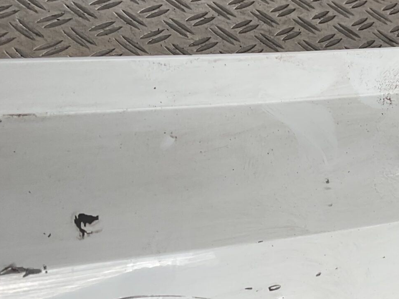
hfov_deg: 24.7
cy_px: 263
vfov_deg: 18.8
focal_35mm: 77
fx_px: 888
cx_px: 353
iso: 16
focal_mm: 3
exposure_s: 1/120
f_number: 1.8
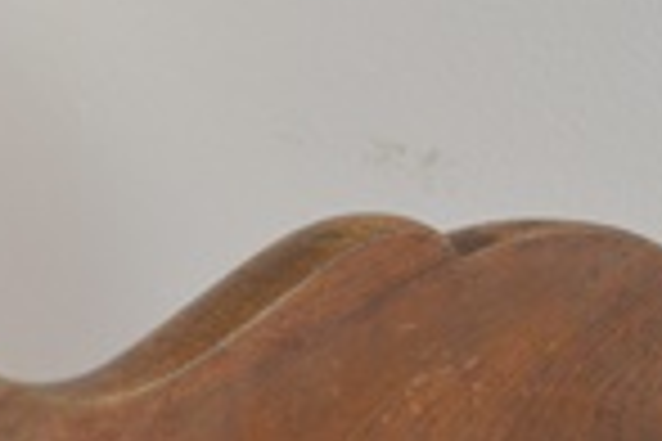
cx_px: 135
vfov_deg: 8.3
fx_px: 2924
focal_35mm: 159
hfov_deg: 12.9
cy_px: 792
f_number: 4.2
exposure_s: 1/50
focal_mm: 26
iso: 800
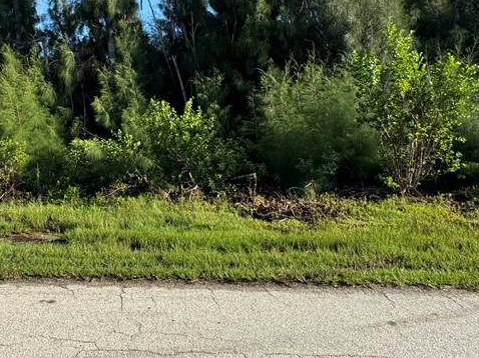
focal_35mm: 30
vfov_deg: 45.0
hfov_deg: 56.7
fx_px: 415
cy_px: 86
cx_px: 113
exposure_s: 1/423
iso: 40
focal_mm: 2.22
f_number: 2.2
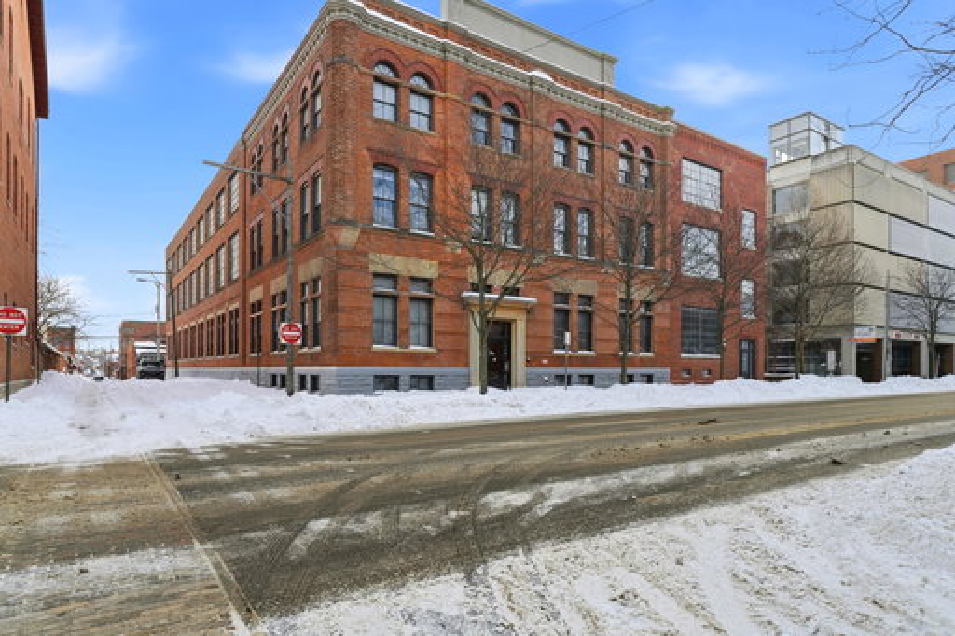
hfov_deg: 81.2
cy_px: 318
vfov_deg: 59.5
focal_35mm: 21
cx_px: 478
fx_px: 557
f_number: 11
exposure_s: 1/400
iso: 400
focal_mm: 21
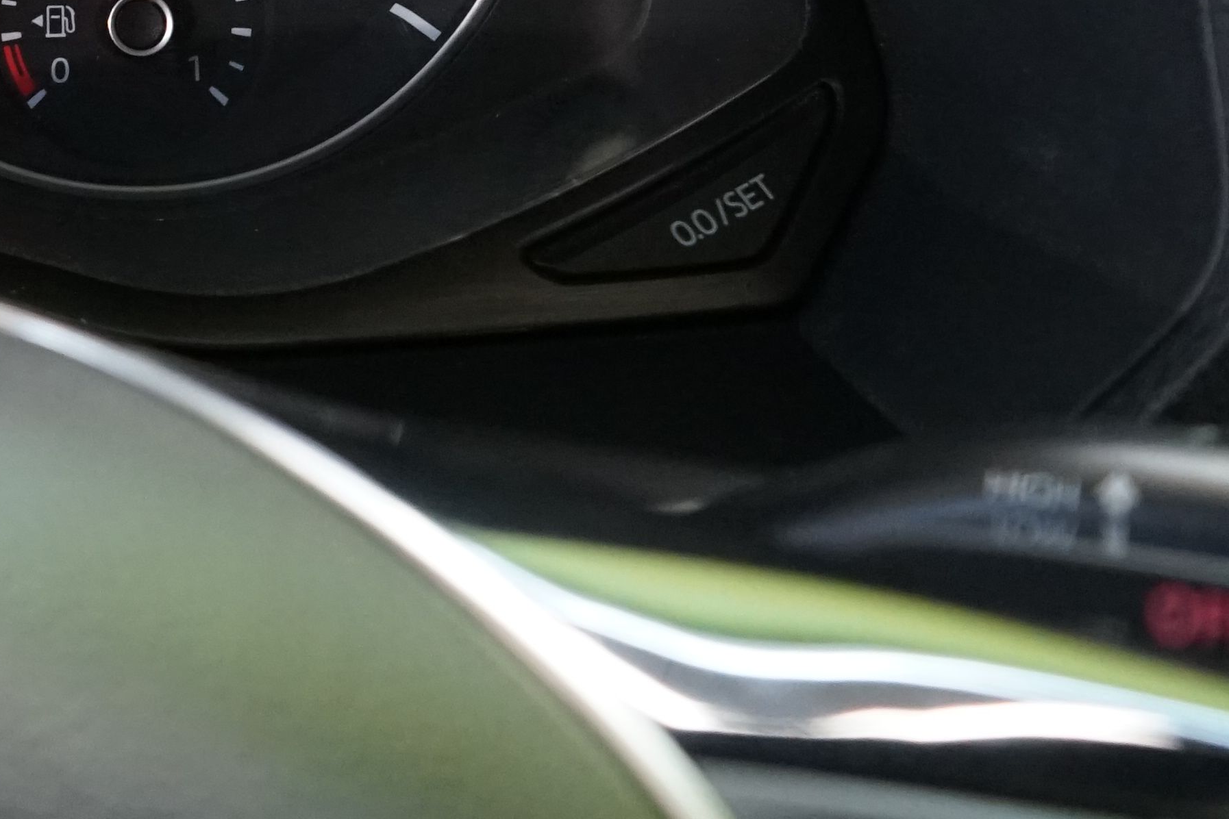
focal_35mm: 97
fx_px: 3311
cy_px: -178
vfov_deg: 13.7
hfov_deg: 18.7
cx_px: -574
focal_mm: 29
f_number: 5.6
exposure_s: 1/30
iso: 3200
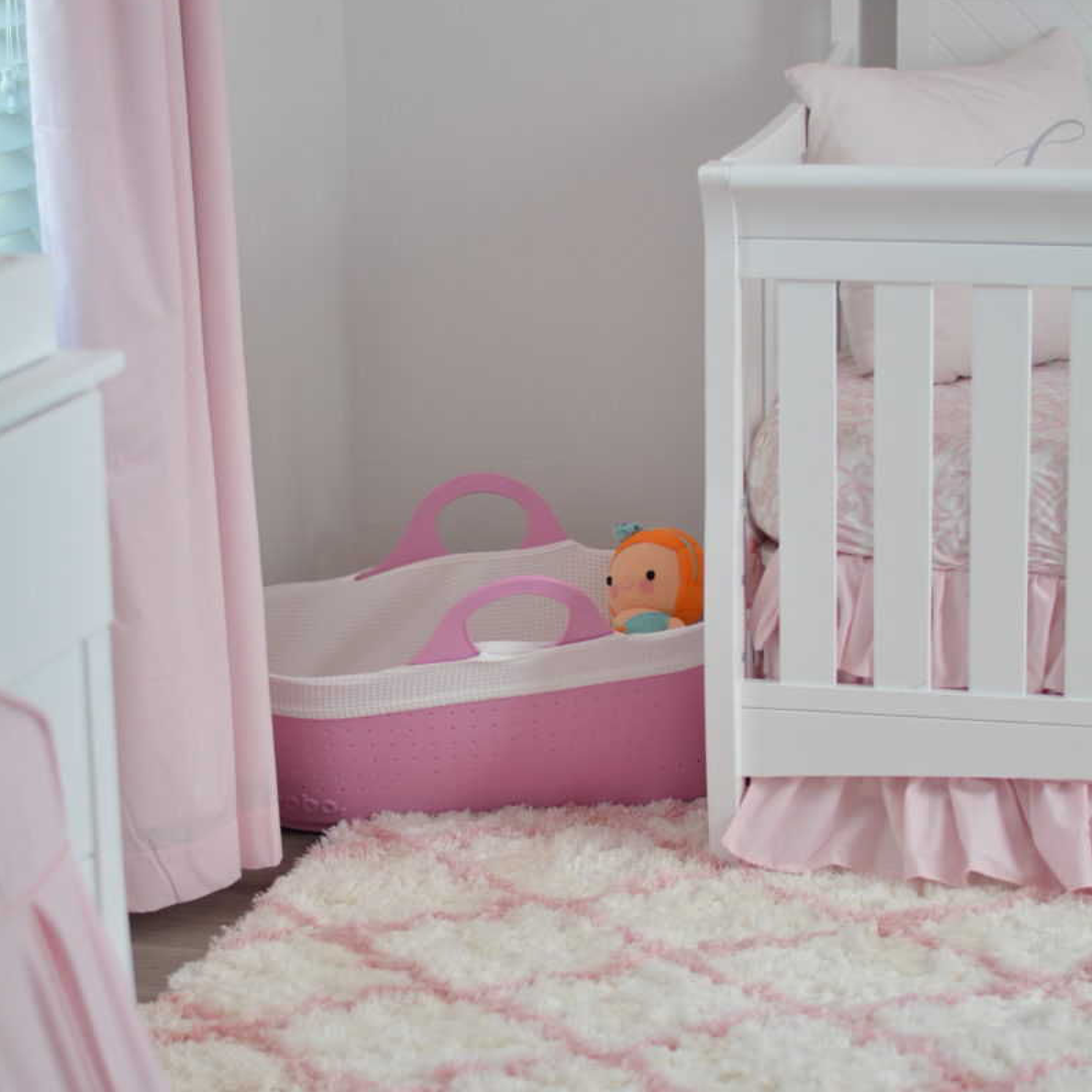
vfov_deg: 18.1
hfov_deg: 18.1
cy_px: 661
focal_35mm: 96
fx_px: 3426
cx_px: 544
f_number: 1.8
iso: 500
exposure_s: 1/250
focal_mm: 50
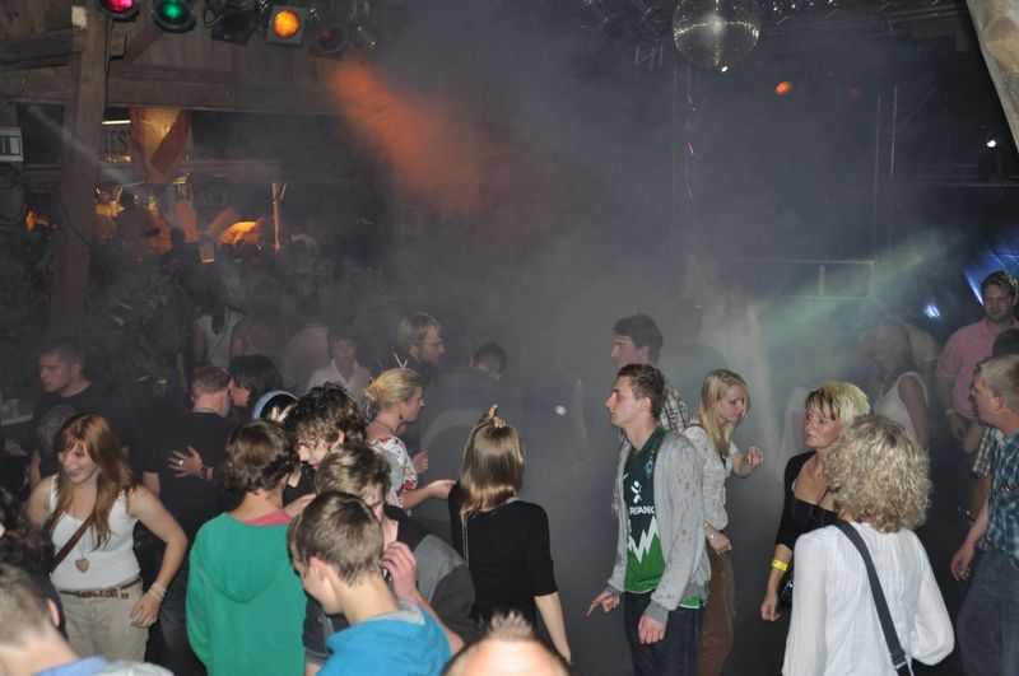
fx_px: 1187
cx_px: 510
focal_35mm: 42
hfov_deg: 46.5
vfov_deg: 31.8
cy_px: 338
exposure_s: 1/60
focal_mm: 28
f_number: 4
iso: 800
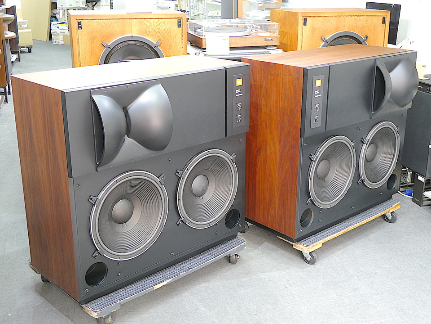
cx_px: 216
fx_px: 548
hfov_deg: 42.9
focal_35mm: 44
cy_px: 162
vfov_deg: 32.9
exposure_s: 1/2.5
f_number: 3.9
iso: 200
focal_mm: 7.8
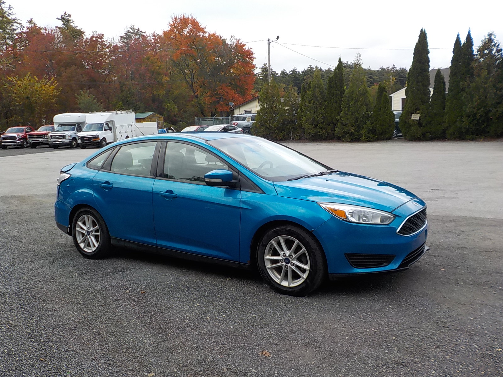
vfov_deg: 46.8
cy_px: 188
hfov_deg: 60.0
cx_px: 252
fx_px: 436
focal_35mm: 30
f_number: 3.3
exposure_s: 1/200
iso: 125
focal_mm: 4.1
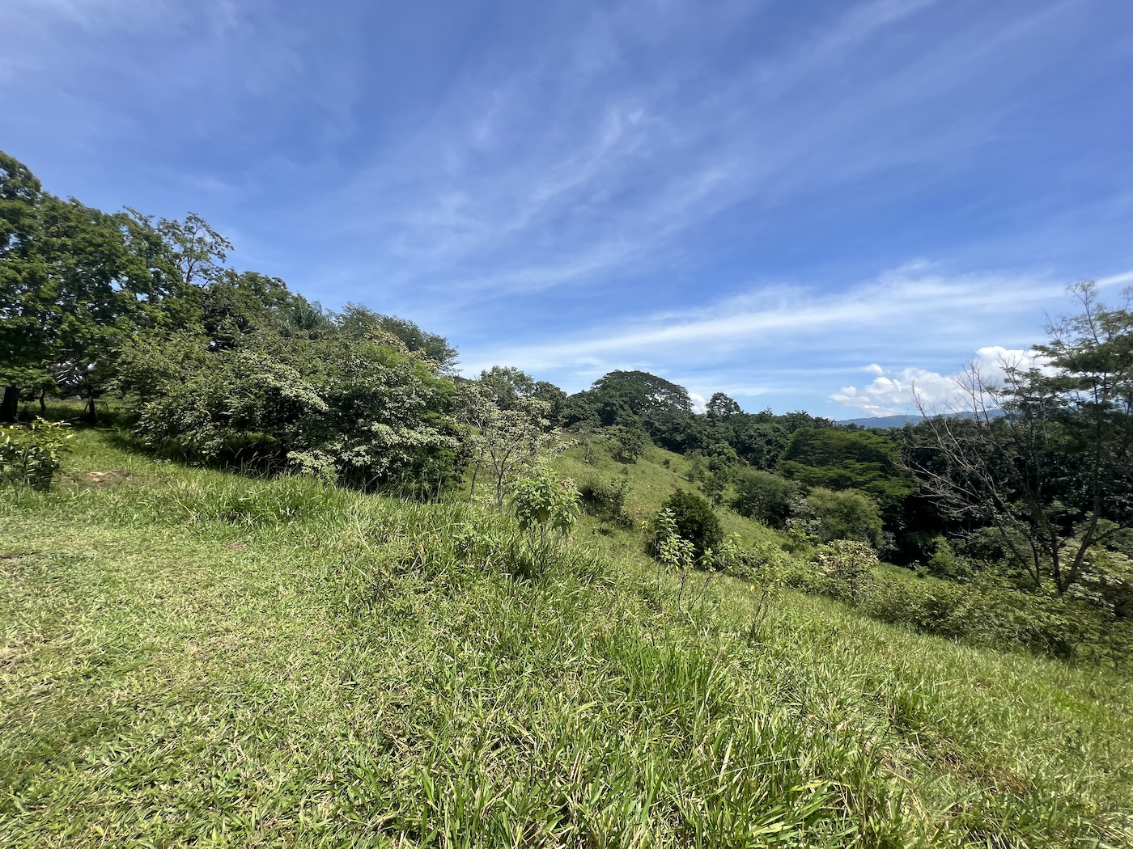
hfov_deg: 106.2
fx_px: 425
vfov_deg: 89.9
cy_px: 424
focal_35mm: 13
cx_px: 566
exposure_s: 1/1575
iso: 32
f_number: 1.8
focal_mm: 1.57
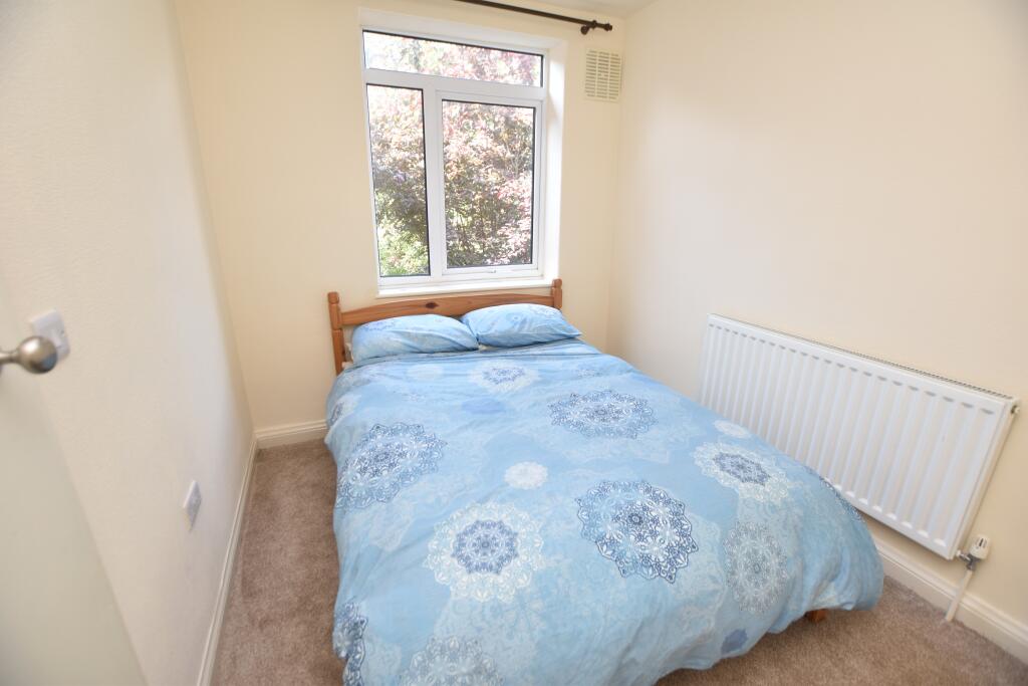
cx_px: 514
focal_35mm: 15
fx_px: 428
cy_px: 343
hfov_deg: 100.4
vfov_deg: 77.3
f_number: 3.5
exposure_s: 1/25
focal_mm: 10
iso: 100
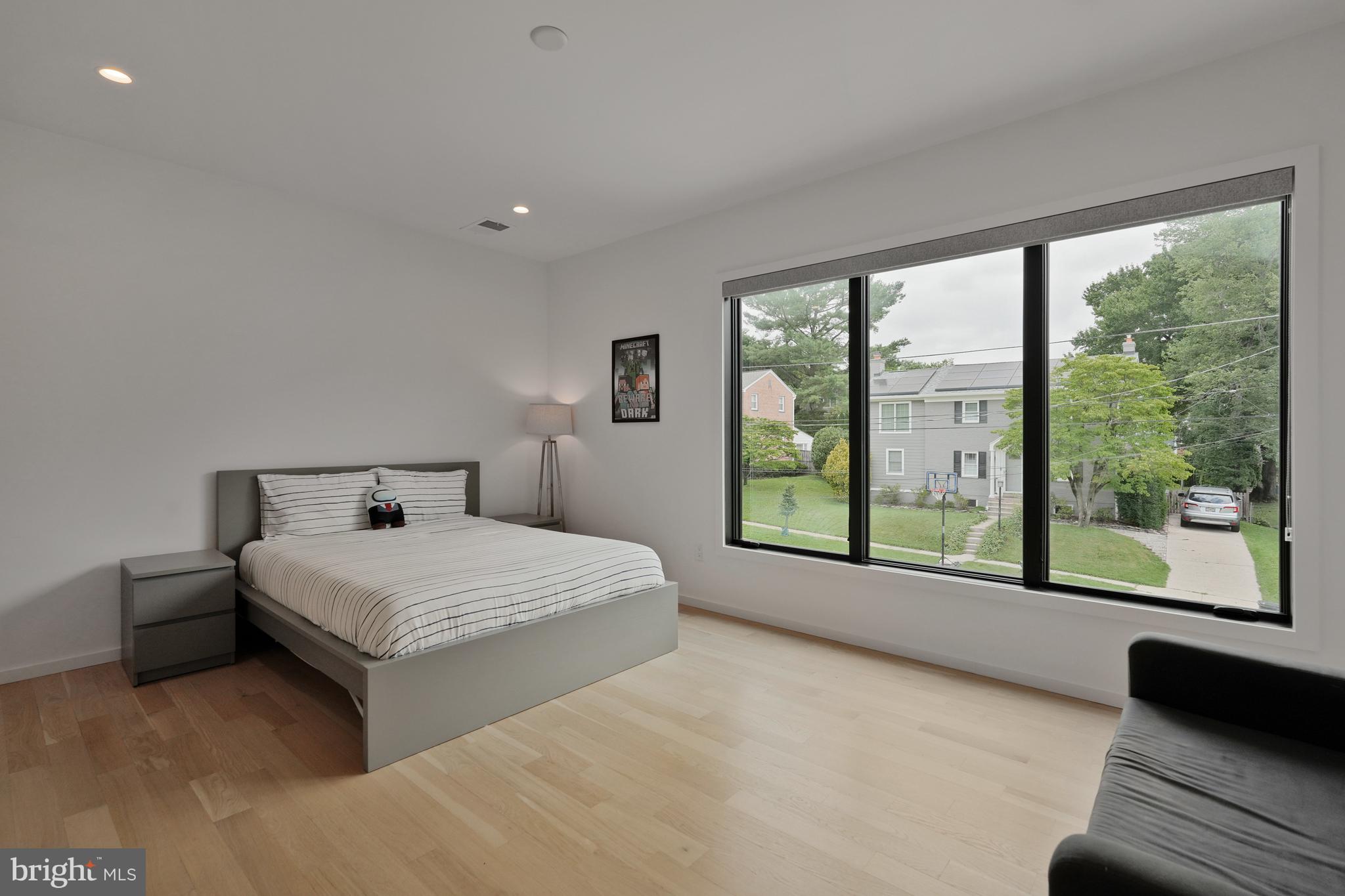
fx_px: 598
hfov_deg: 96.7
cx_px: 672
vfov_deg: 73.7
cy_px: 448
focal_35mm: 16
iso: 200
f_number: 8
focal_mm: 16
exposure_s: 1/80
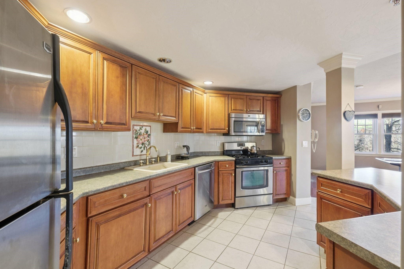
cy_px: 134
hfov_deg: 100.4
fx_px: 168
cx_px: 202
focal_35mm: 15
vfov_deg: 77.3
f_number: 5.6
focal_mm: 10
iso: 400
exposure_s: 1/4
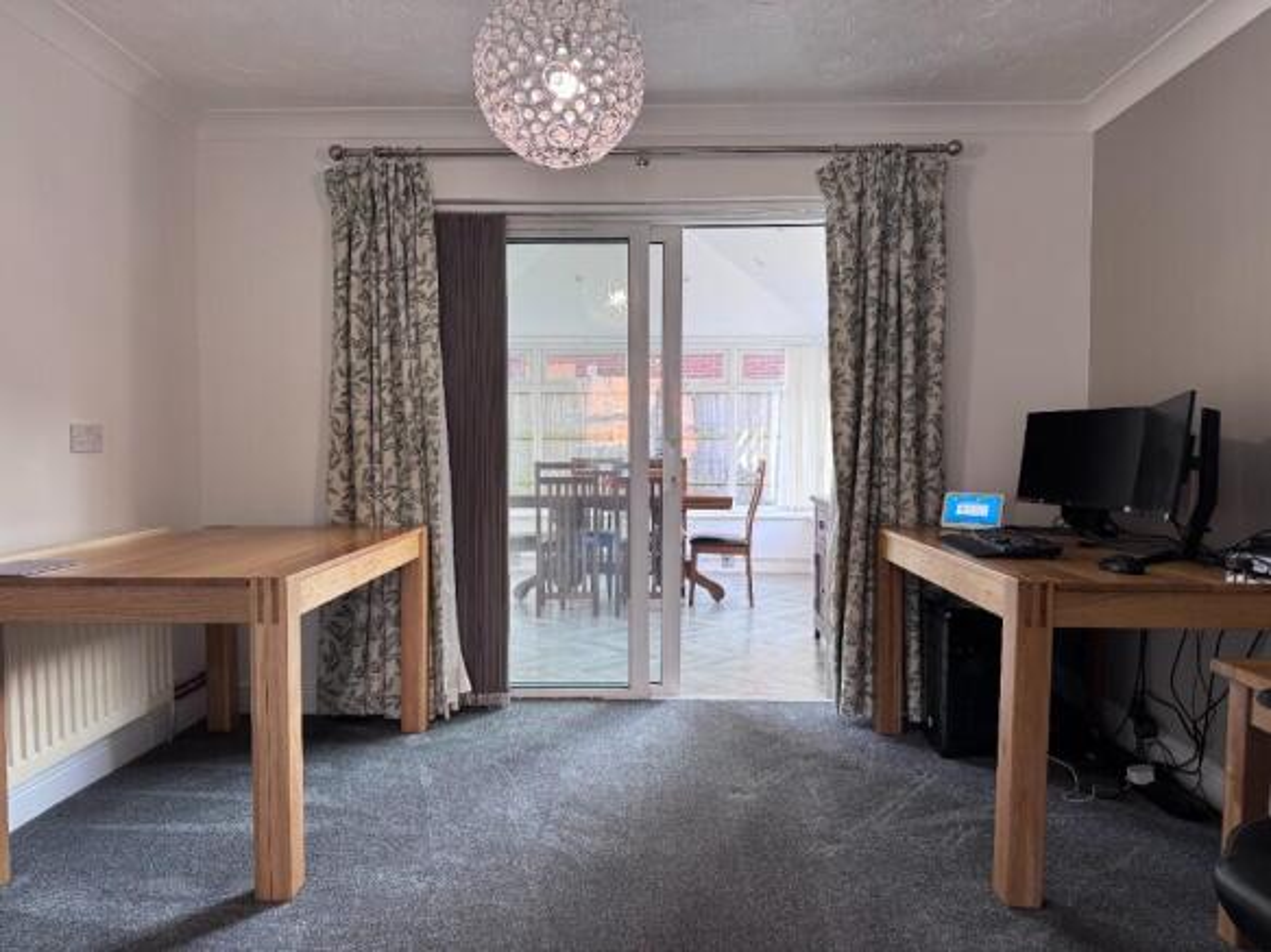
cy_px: 476
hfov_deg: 71.6
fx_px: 881
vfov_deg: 56.8
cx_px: 636
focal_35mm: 24
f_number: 1.78
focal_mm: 6.76
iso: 125
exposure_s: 1/121
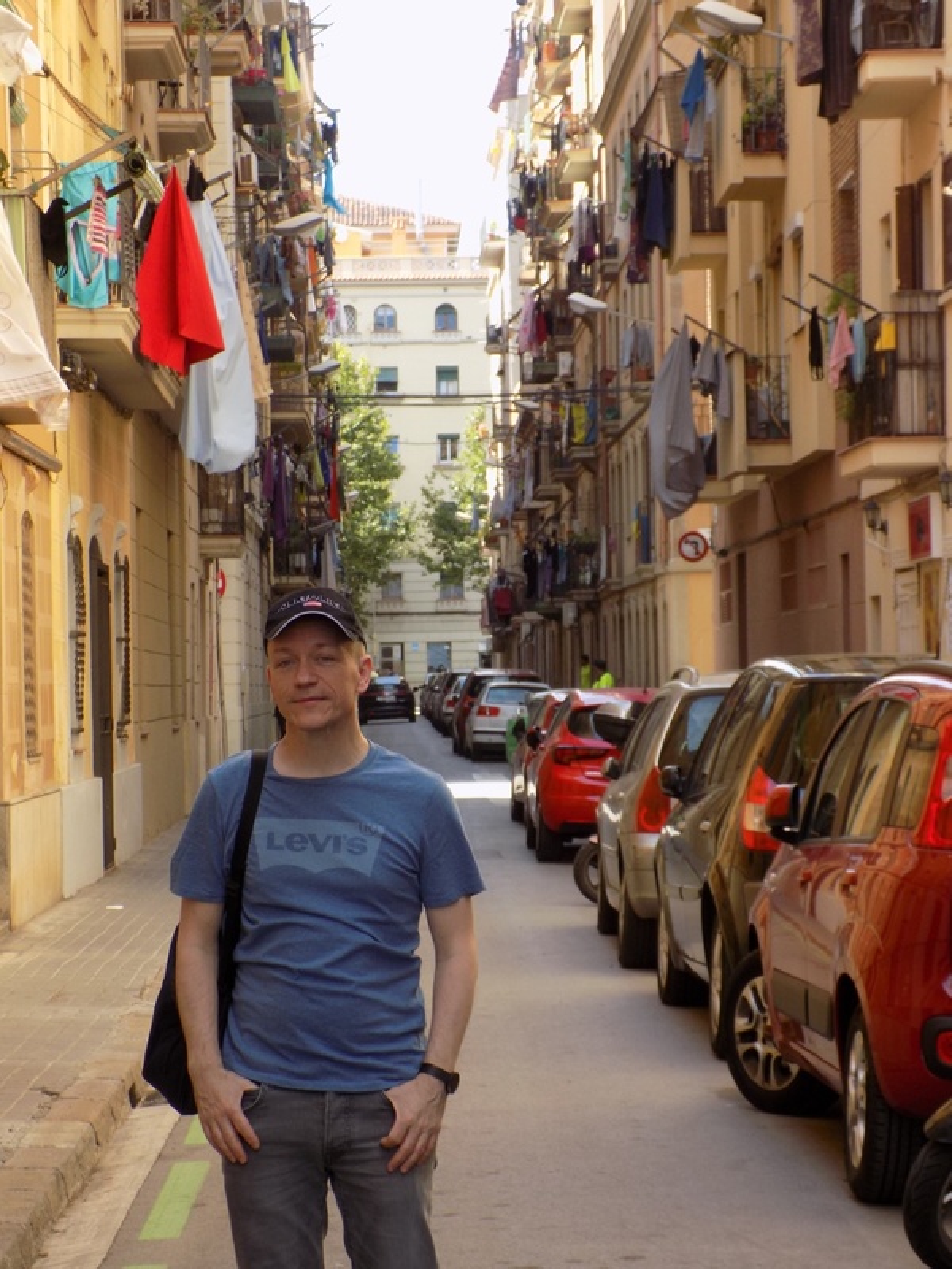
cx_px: 476
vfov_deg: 20.2
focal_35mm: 97
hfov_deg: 15.2
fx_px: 3557
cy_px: 634
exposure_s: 1/100
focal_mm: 17.2
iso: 80
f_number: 4.6
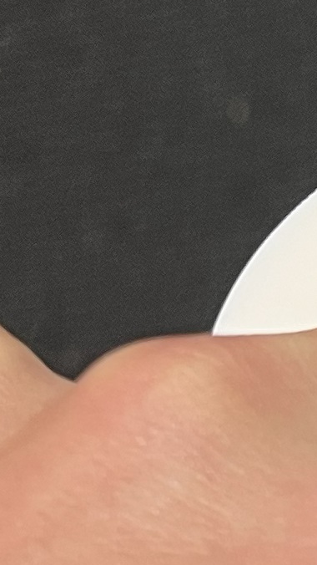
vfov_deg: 12.7
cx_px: 994
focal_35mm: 169
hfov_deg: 6.5
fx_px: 2527
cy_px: 255
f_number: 1.5
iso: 160
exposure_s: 1/50
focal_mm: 5.7
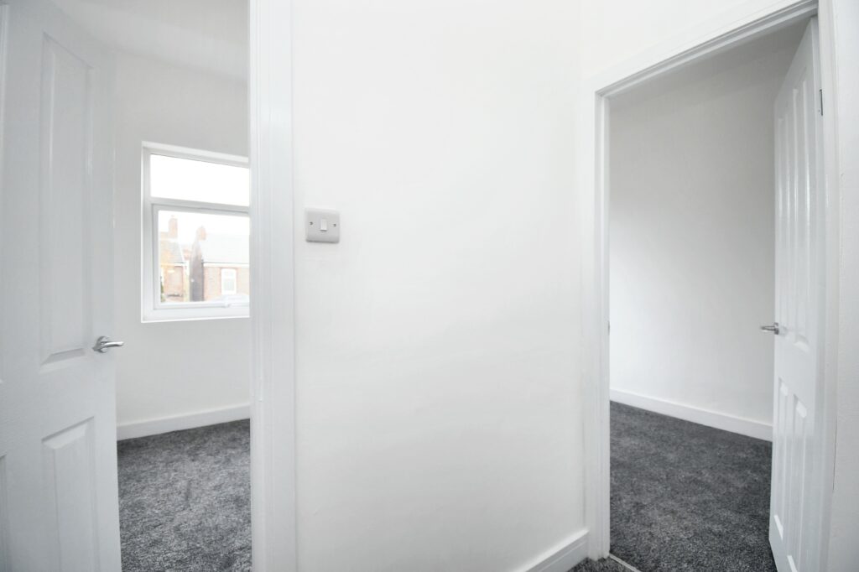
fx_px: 358
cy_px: 286
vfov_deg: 77.3
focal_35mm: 15
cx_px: 430
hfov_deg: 100.4
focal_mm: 10
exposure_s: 1/60
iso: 560
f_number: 4.5
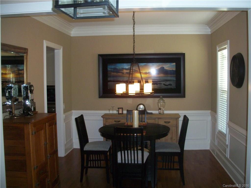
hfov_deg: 52.6
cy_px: 94
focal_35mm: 35
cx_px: 126
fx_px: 254
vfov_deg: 40.7
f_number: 3.1
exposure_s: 1/80
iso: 250
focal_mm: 6.3
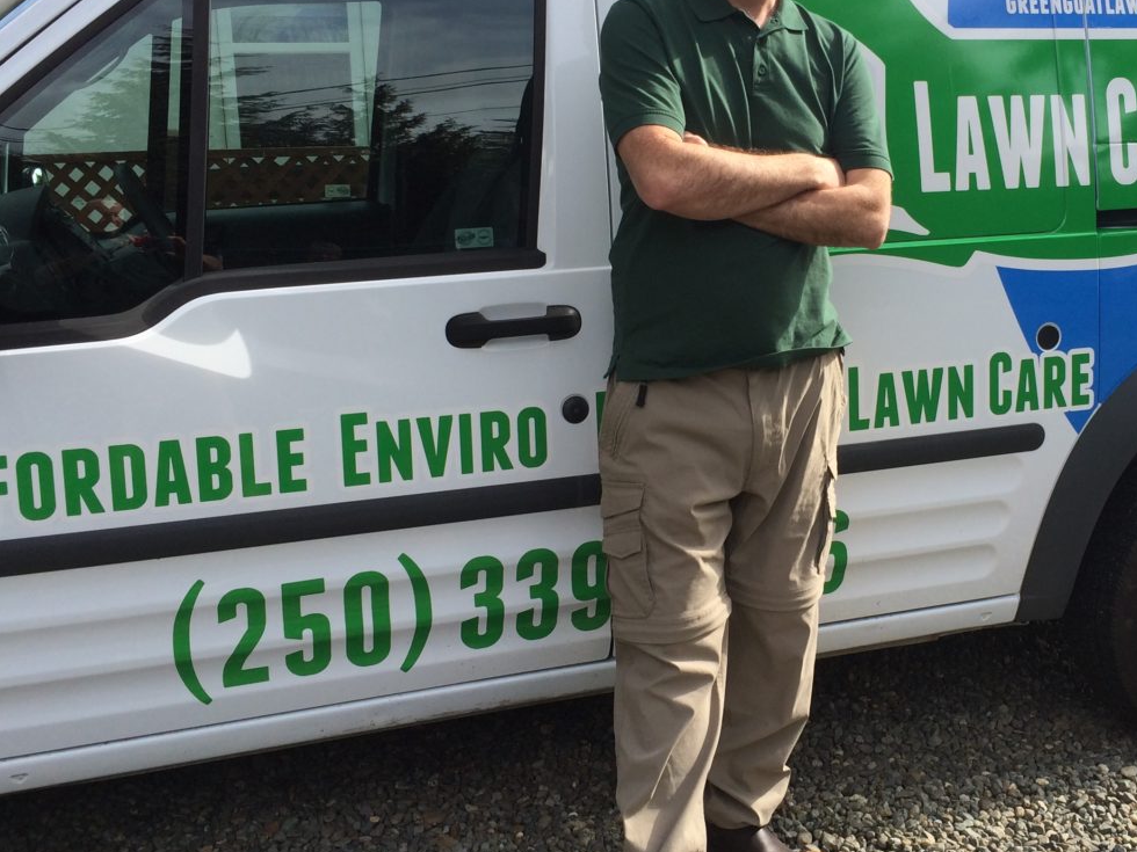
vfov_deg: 30.8
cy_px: 340
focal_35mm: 47
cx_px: 741
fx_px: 1544
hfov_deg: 40.0
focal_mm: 4.12
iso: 32
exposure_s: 1/912
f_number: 2.2
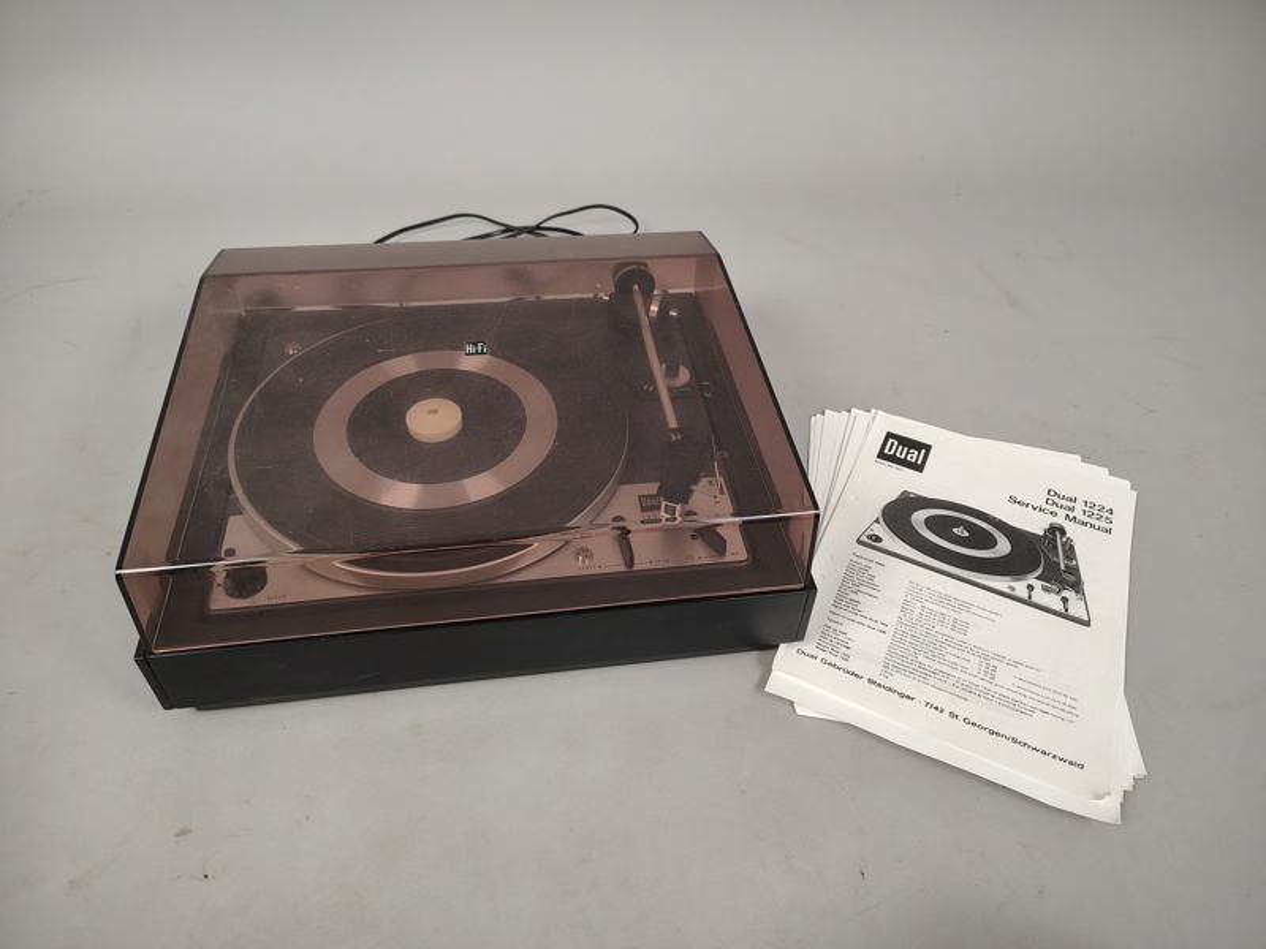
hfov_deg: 71.6
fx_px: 878
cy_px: 474
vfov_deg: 56.8
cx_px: 633
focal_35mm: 24
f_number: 1.8
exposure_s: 1/100
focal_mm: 5.56
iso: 297
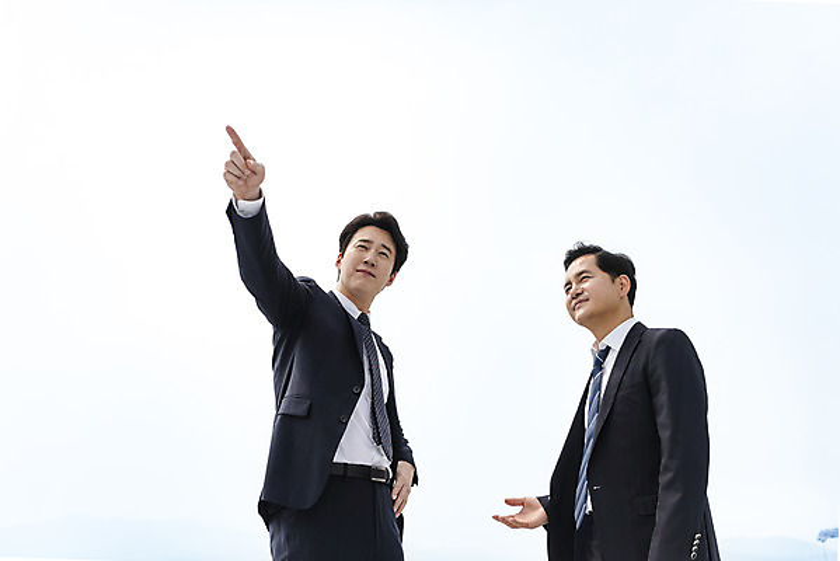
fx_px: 934
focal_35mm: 40
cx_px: 420
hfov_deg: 48.4
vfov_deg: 33.4
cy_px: 280
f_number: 2.8
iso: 400
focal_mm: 40
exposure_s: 1/8000
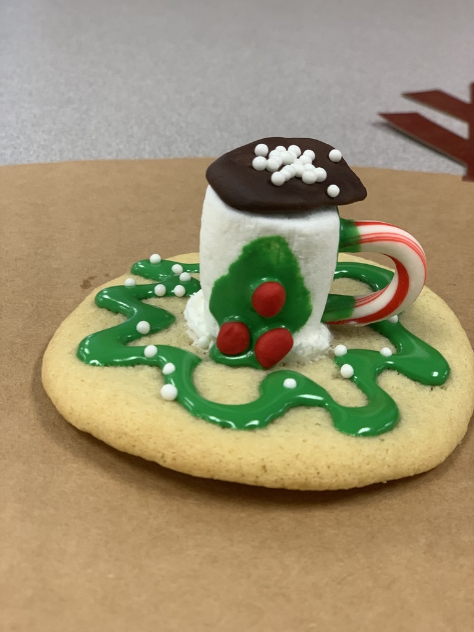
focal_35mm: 52
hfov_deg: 28.0
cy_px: 316
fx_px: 949
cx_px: 237
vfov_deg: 36.8
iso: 125
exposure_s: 1/74
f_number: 2.4
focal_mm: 6
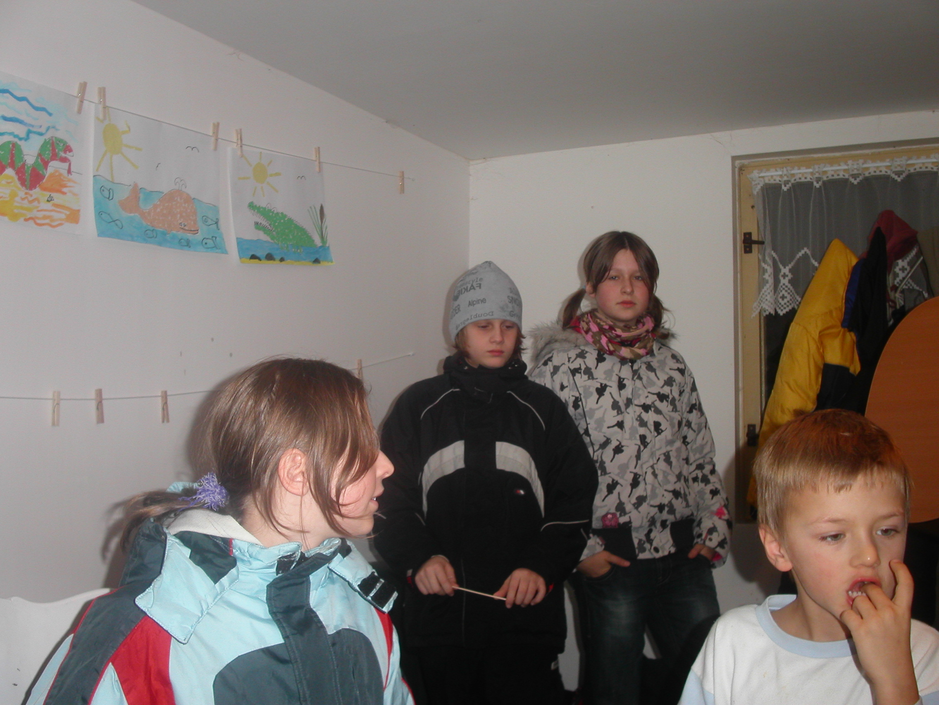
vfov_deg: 37.7
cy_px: 352
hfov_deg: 49.0
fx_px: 1031
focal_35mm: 38
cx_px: 470
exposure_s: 1/30
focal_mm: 7.8
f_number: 2.8
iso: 100
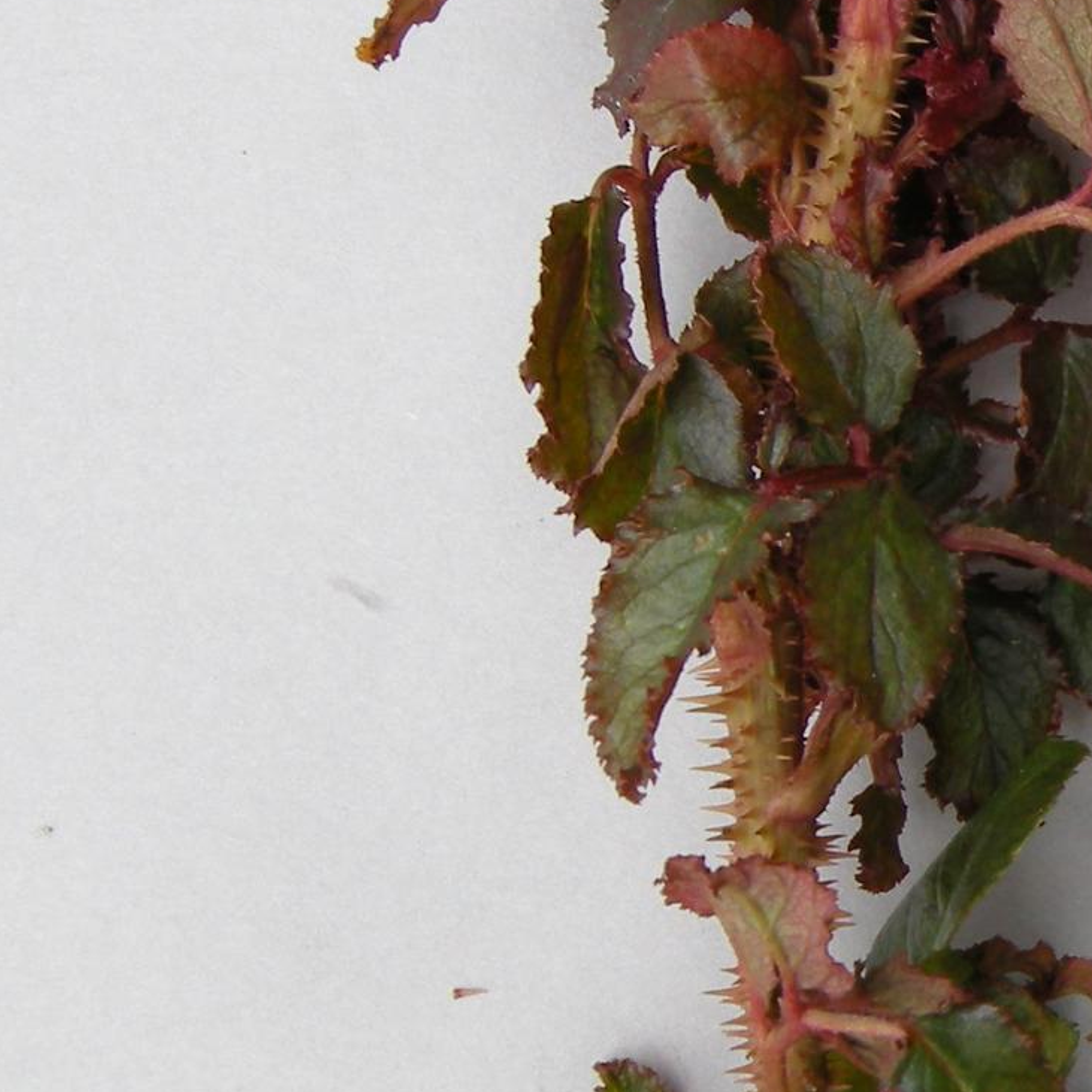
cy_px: 671
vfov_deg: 13.4
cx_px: 1809
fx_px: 4640
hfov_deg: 12.5
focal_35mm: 130
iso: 64
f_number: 3.8
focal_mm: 7.5
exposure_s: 1/132
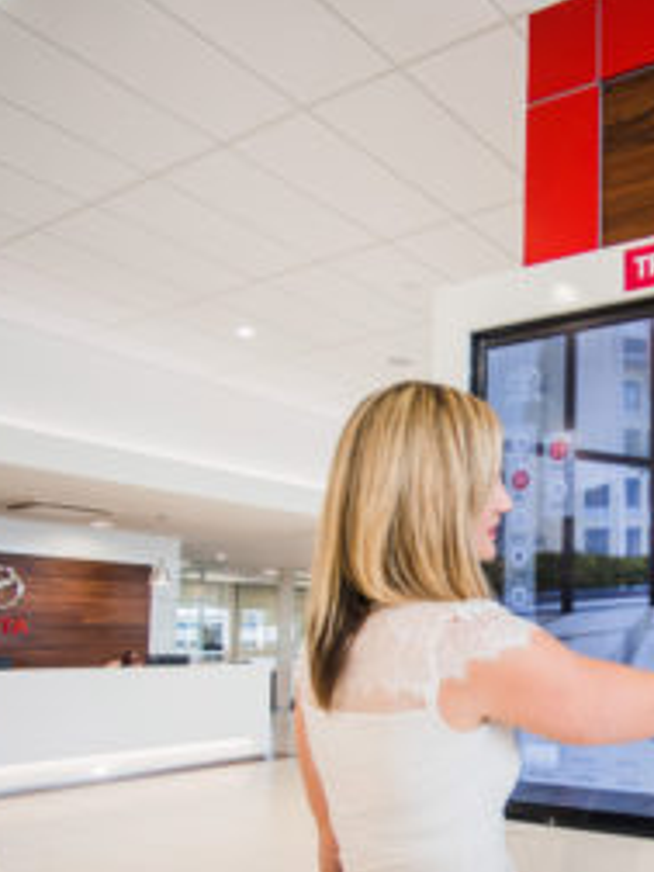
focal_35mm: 32
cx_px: 630
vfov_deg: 55.8
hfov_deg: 39.7
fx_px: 806
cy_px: 567
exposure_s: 1/125
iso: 320
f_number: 4
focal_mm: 14
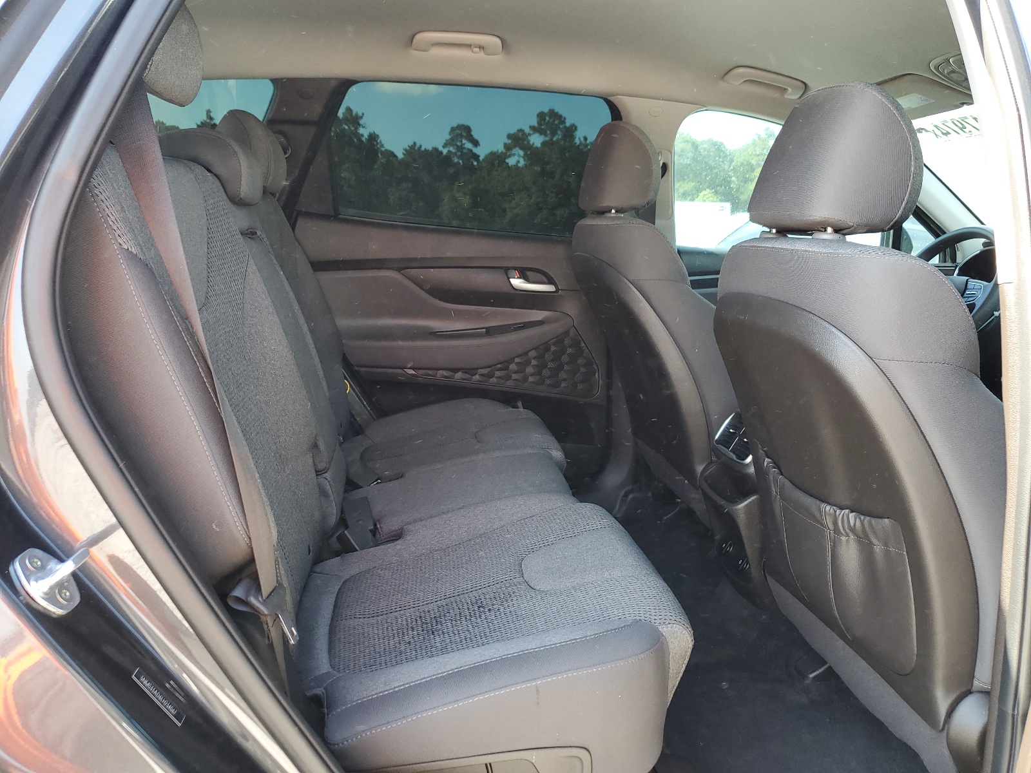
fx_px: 774
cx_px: 516
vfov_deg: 53.1
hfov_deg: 67.3
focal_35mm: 26
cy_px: 386
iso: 55
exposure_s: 1/120
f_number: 1.5
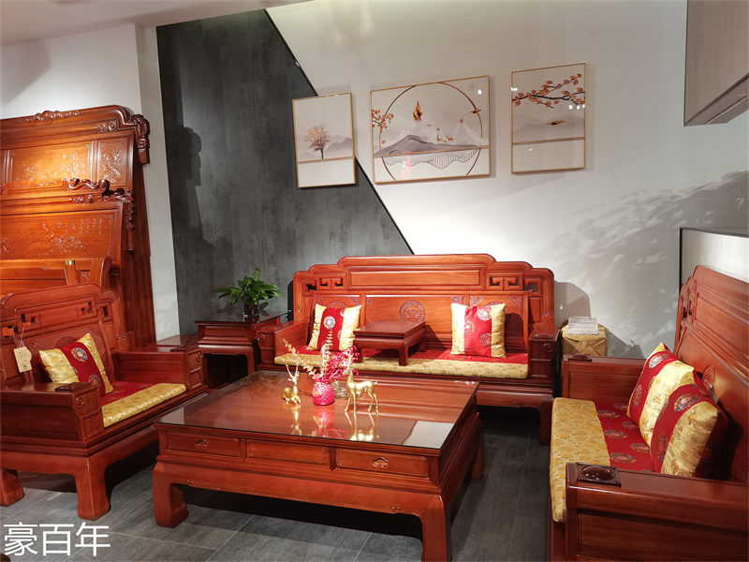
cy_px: 281
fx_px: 563
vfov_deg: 53.1
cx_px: 374
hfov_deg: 67.3
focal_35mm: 26
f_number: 1.8
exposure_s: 1/50
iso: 250
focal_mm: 5.58
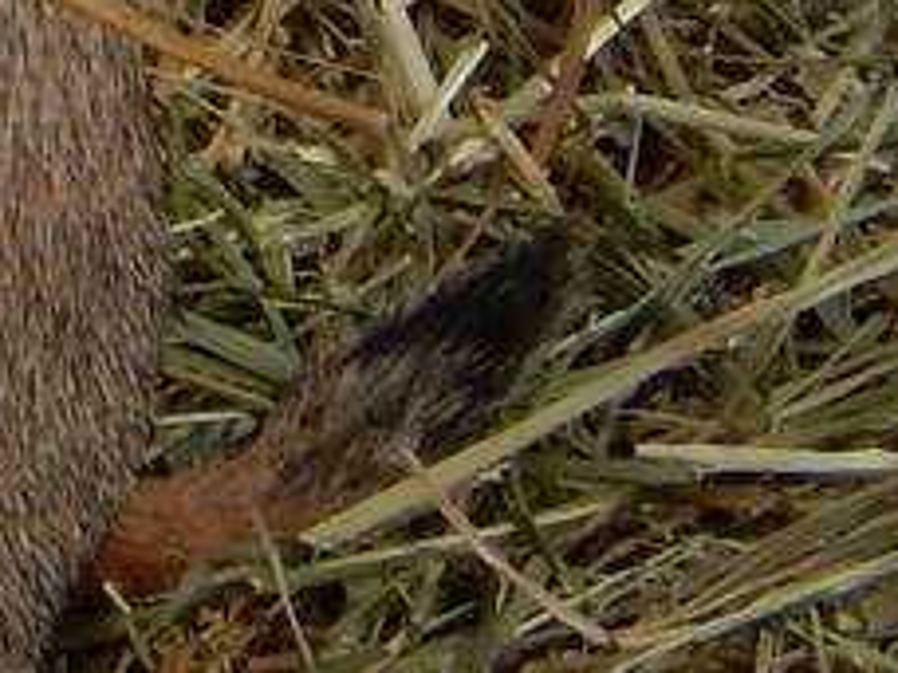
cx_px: -693
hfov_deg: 1.1
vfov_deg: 0.8
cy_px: -417
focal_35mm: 1875
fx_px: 48641
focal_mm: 47.8
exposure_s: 1/250
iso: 160
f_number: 5.9
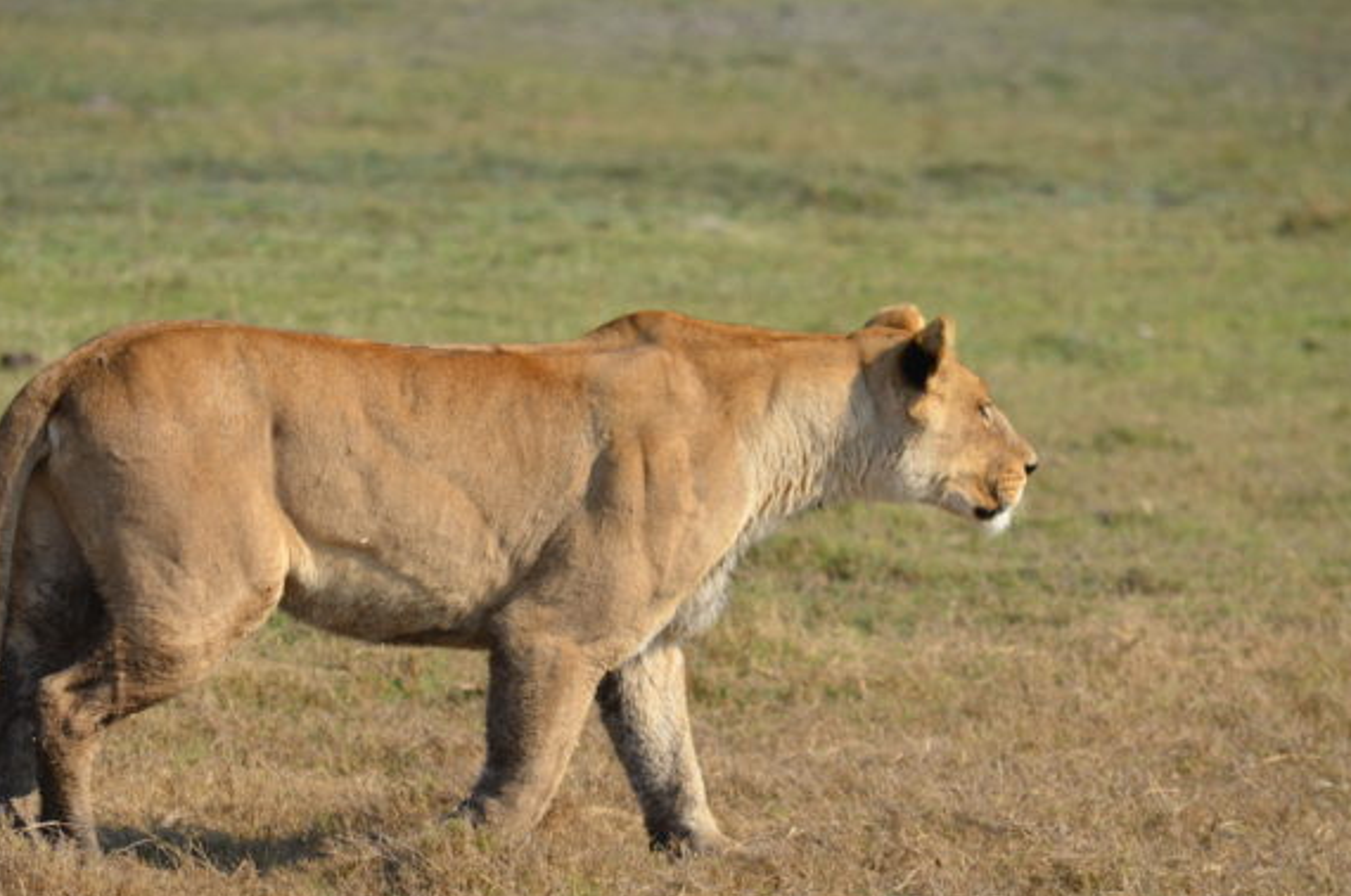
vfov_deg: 3.5
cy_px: 548
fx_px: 14499
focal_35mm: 387
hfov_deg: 5.3
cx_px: 595
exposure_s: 1/640
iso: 200
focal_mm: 210
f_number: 6.3
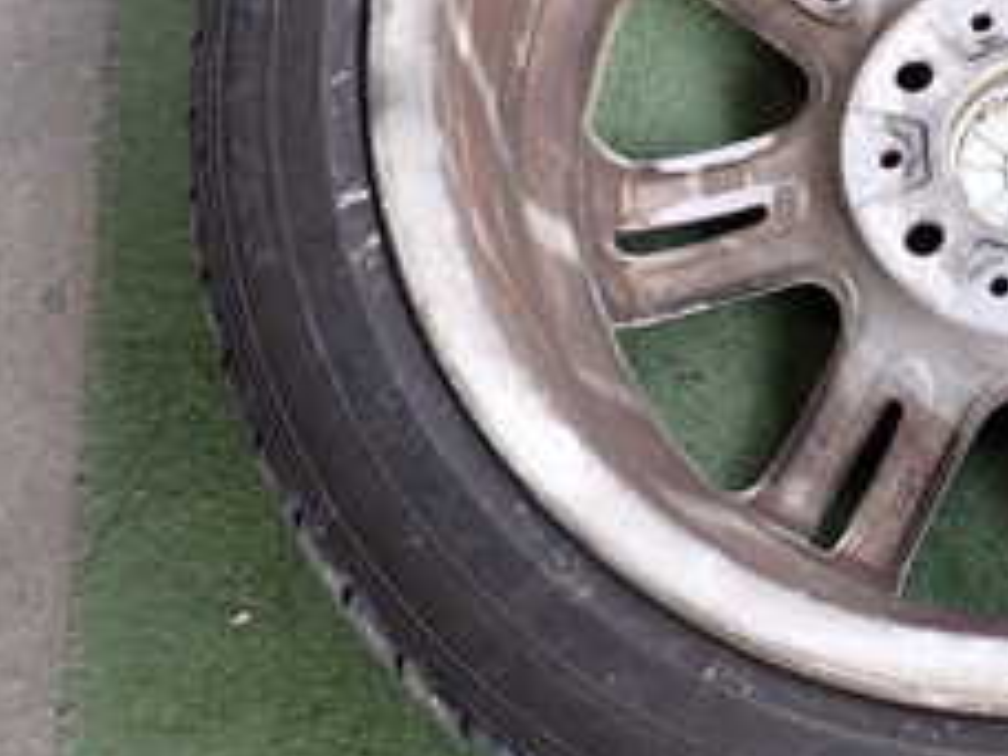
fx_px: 2300
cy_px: 141
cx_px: 951
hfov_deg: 23.9
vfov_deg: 18.5
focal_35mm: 79
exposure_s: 1/125
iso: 160
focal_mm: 5.4
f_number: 2.3
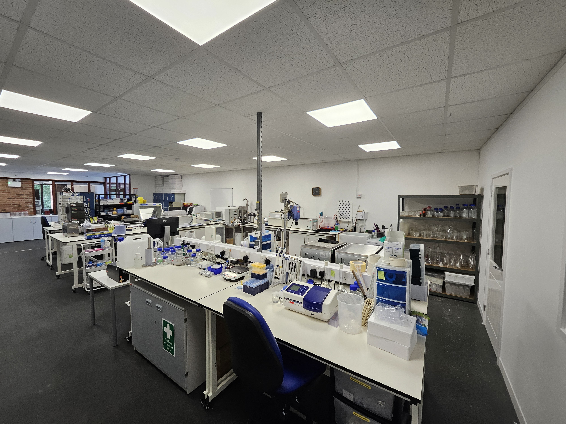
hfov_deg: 106.2
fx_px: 213
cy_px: 212
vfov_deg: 89.9
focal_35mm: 13
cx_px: 283
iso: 64
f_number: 2.2
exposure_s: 1/50
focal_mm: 1.7
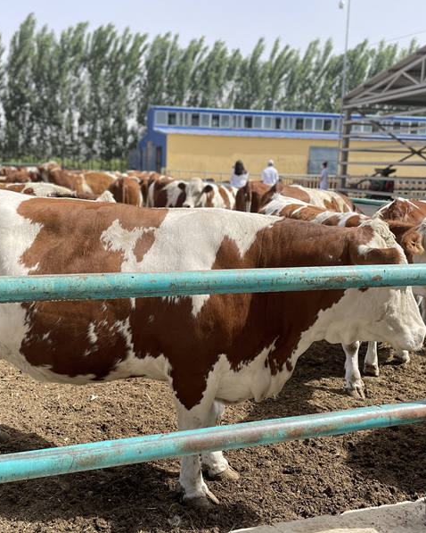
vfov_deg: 52.8
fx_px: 536
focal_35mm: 34
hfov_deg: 43.3
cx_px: 186
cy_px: 266
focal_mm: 4.2
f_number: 1.6
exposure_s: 1/1553
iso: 32
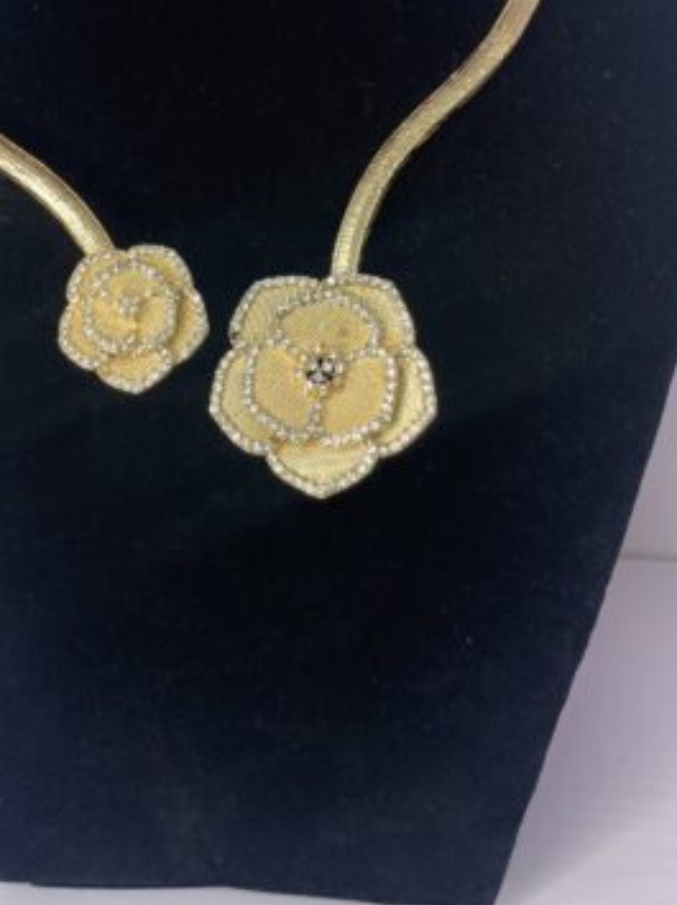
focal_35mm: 49
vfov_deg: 37.7
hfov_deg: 29.5
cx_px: 230
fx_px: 1279
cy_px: 198
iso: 50
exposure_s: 1/100
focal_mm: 4.25
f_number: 1.8
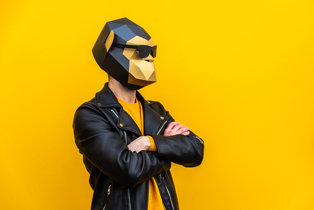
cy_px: 105
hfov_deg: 35.6
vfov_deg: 24.2
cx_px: 157
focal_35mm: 56
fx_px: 489
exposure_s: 1/250
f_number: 4
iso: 100
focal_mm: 56
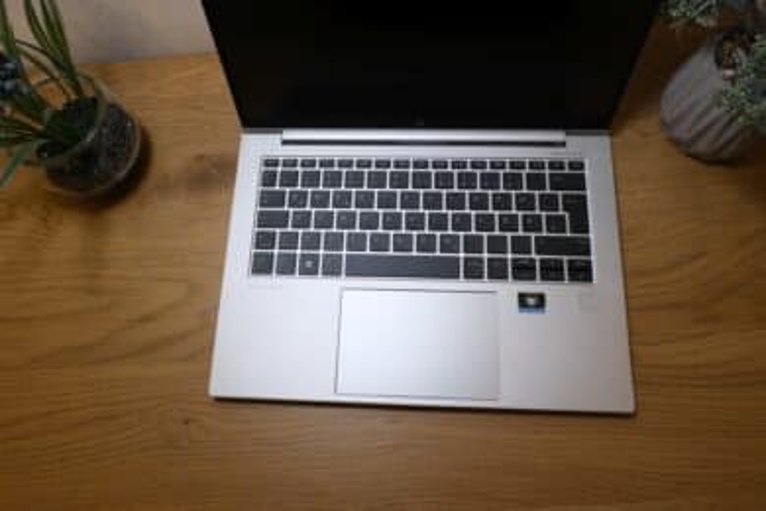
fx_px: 511
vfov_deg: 53.1
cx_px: 383
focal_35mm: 24
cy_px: 256
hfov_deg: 73.7
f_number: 8
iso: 1000
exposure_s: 1/20
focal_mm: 16
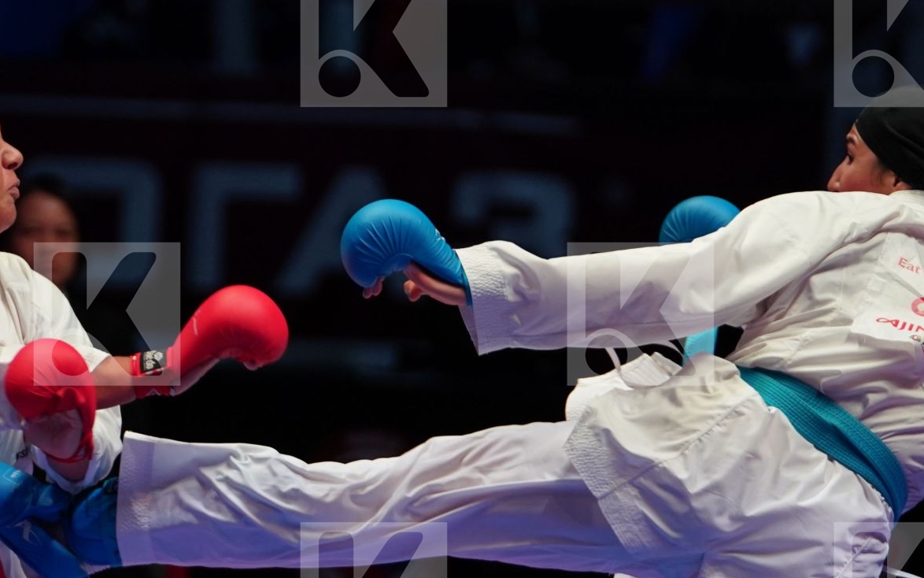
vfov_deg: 3.4
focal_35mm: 386
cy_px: 314
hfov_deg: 5.4
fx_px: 9721
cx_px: 374
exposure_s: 1/1000
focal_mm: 165
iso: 1250
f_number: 2.8
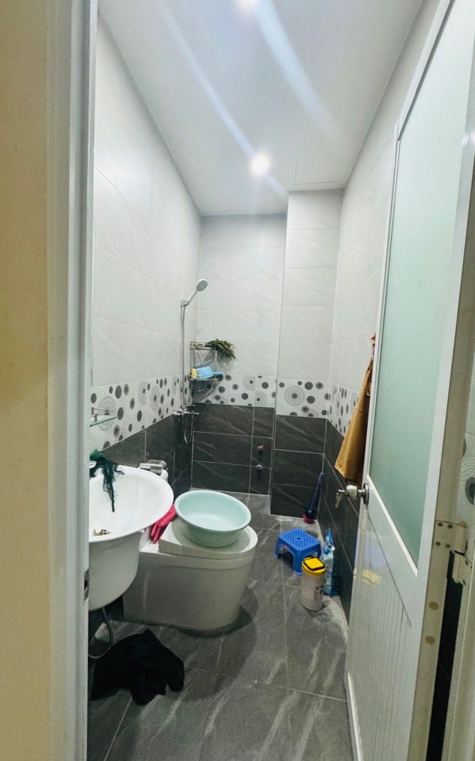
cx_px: 216
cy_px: 384
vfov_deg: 101.5
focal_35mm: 15
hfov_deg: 74.6
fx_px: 311
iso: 320
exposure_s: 1/50
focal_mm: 2.22
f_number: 2.2
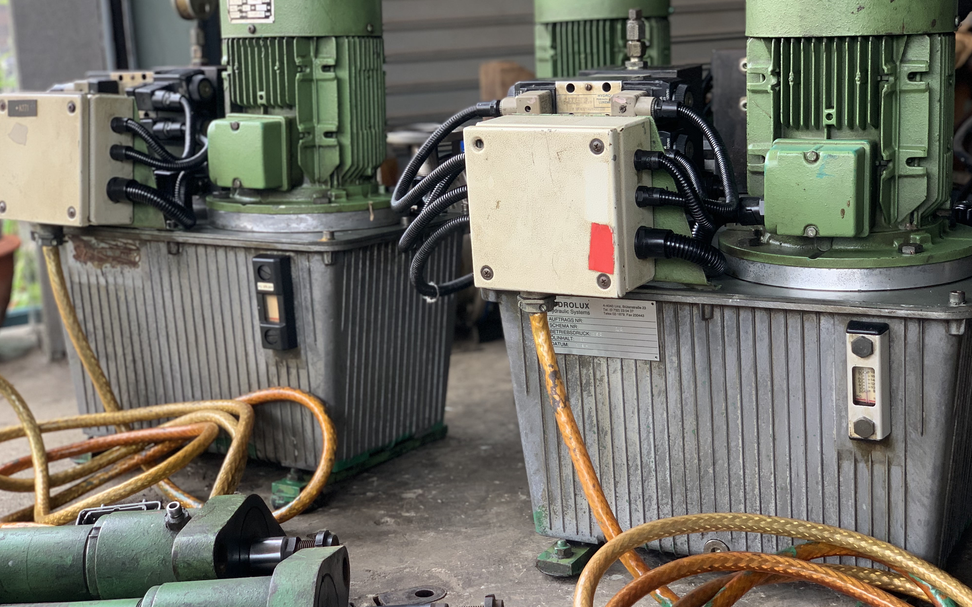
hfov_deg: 36.3
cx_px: 489
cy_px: 299
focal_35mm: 56
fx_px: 1483
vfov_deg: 23.1
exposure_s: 1/122
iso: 80
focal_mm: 6
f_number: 2.4
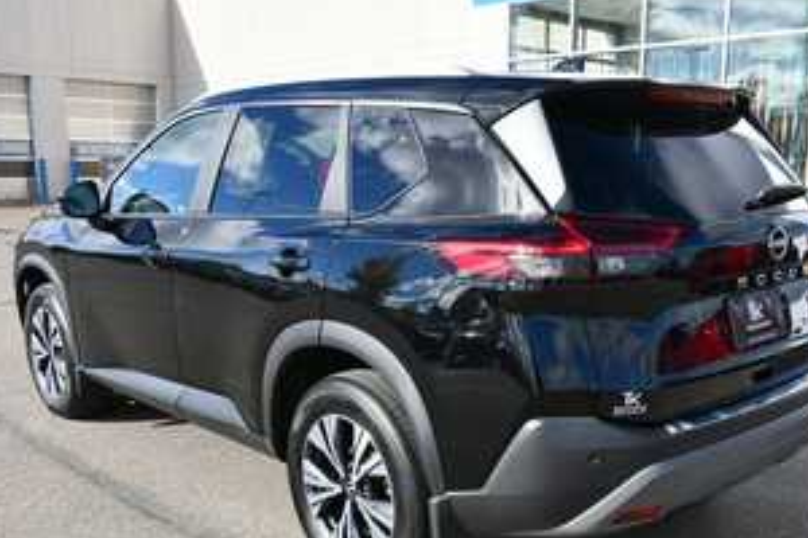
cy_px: 348
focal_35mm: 40
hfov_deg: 48.2
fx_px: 898
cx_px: 479
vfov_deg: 33.2
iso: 140
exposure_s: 1/250
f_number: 8
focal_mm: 20
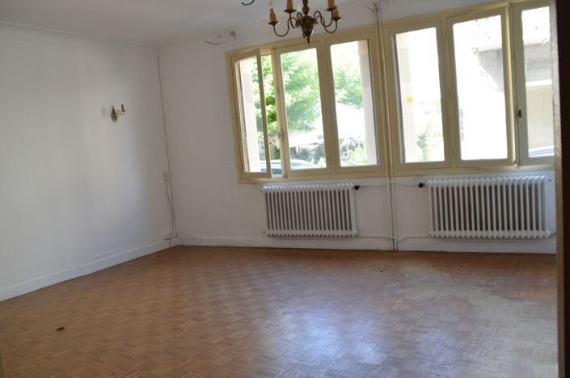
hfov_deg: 62.0
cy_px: 189
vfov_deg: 43.5
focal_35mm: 30
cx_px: 285
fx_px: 474
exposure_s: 1/100
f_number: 5
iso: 400
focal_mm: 20
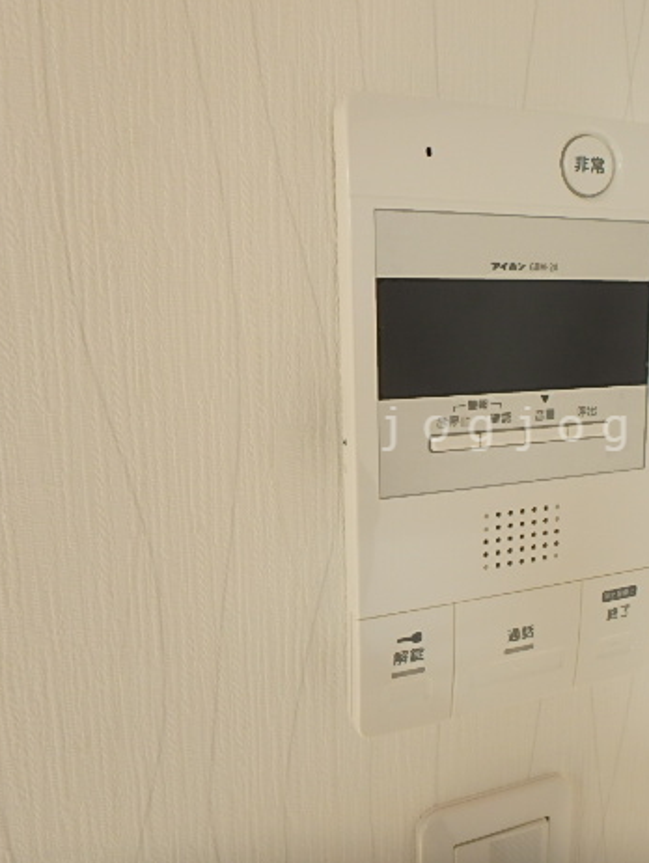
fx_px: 724
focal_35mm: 29
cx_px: 509
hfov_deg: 46.1
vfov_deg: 61.6
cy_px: 429
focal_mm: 3.7
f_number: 3.5
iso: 125
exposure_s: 1/60
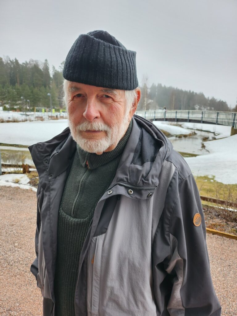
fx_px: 219
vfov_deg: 71.6
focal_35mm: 24
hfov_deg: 56.8
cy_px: 158
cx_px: 118
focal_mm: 5
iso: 64
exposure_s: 1/180
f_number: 1.8
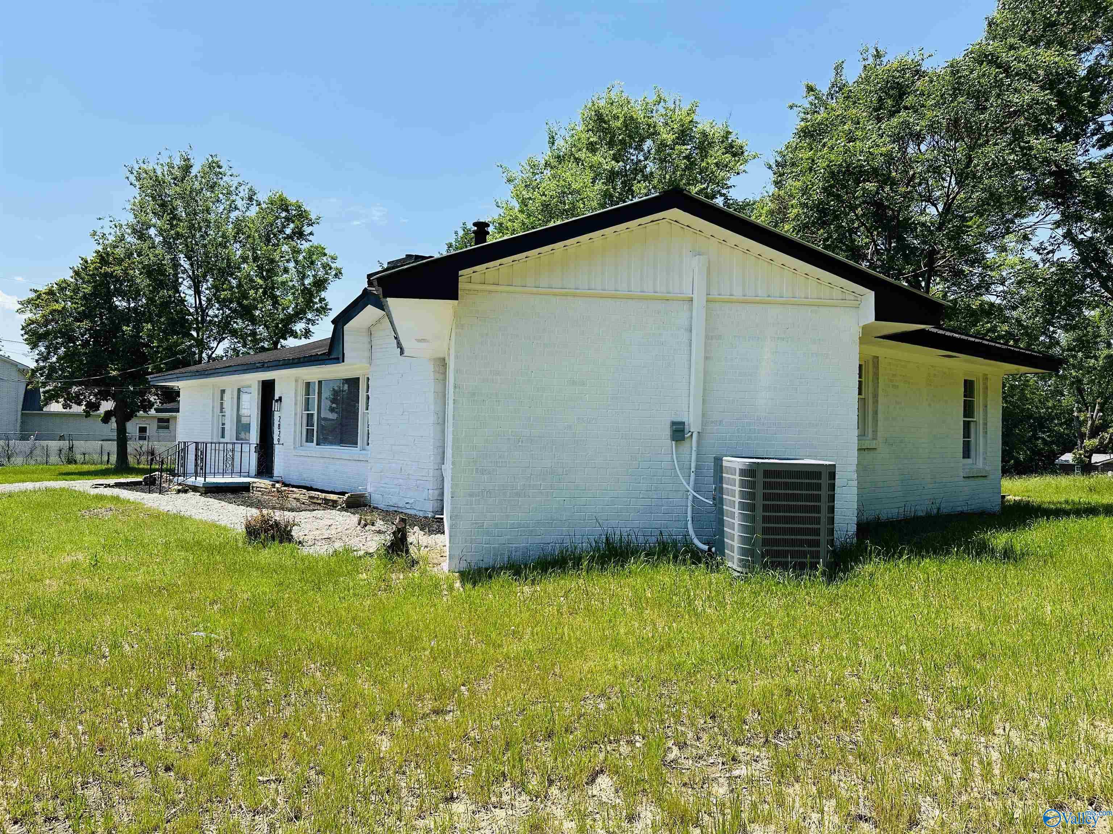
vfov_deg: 56.8
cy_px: 417
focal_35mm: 24
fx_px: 772
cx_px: 556
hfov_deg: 71.6
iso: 80
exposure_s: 1/3472
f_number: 1.78
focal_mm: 6.86
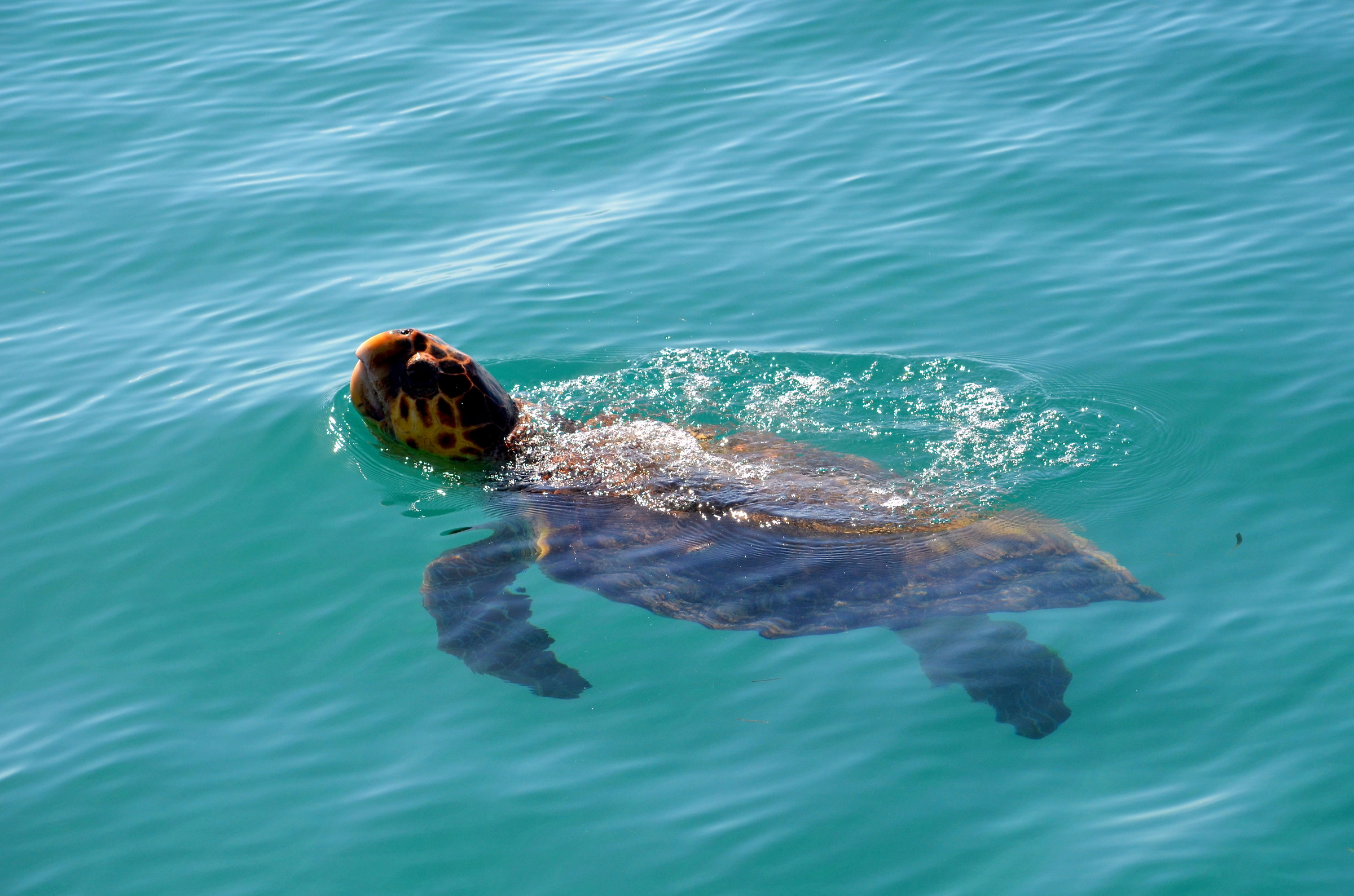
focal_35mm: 117
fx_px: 4391
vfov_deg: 11.7
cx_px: 677
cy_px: 448
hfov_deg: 17.5
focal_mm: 78
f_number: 7.1
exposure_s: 1/2000
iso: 400
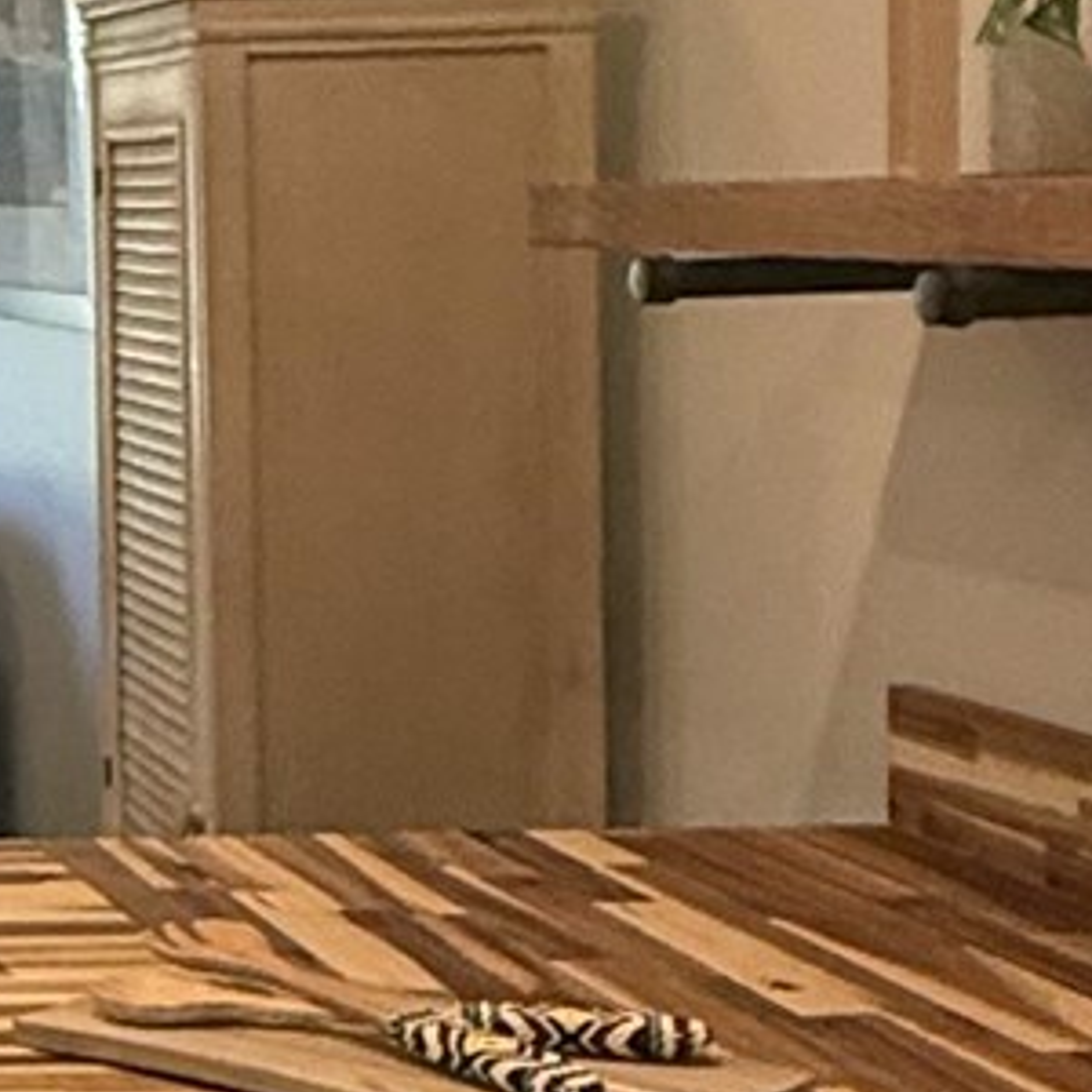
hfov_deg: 16.0
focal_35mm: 95
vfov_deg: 18.2
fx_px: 3391
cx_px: -757
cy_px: 298
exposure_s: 1/120
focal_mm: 2.22
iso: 320
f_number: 2.2
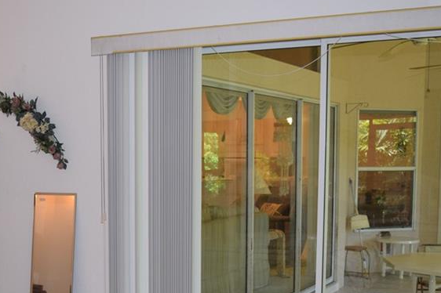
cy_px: 255
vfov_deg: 21.2
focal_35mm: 63
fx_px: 770
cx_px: 116
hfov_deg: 31.4
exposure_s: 1/80
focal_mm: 23
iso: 800
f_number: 4.5
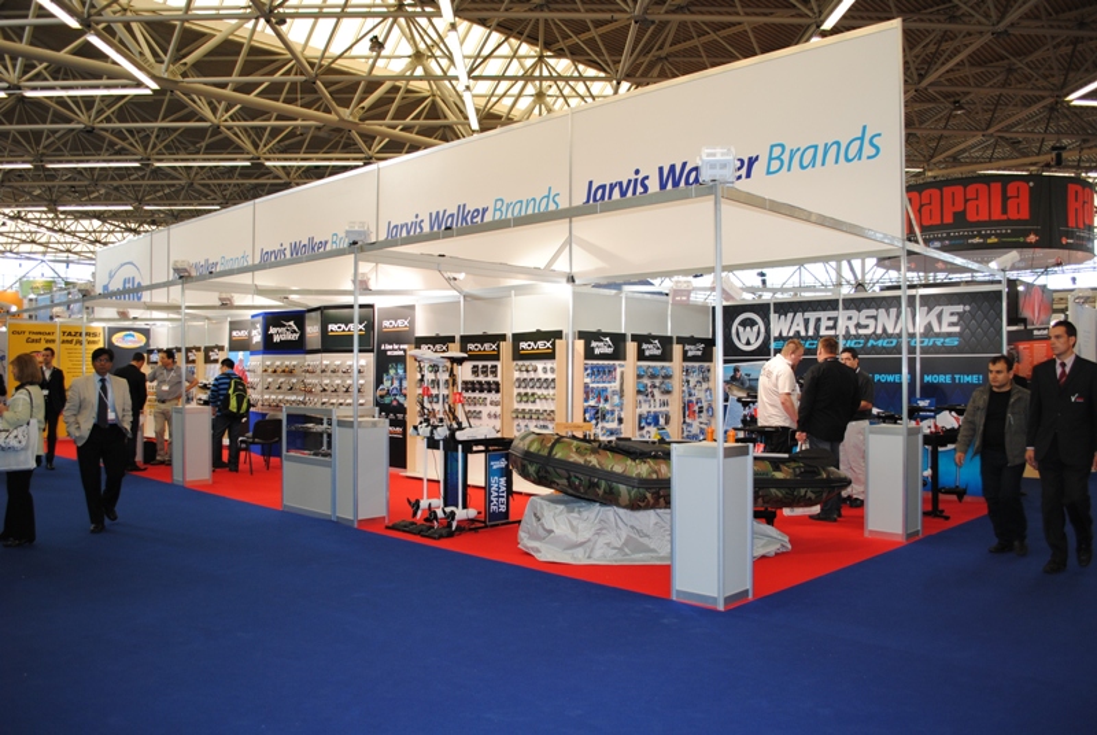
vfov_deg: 48.1
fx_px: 824
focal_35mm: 27
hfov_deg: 67.3
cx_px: 548
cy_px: 368
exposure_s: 1/60
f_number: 3.5
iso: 200
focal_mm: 18
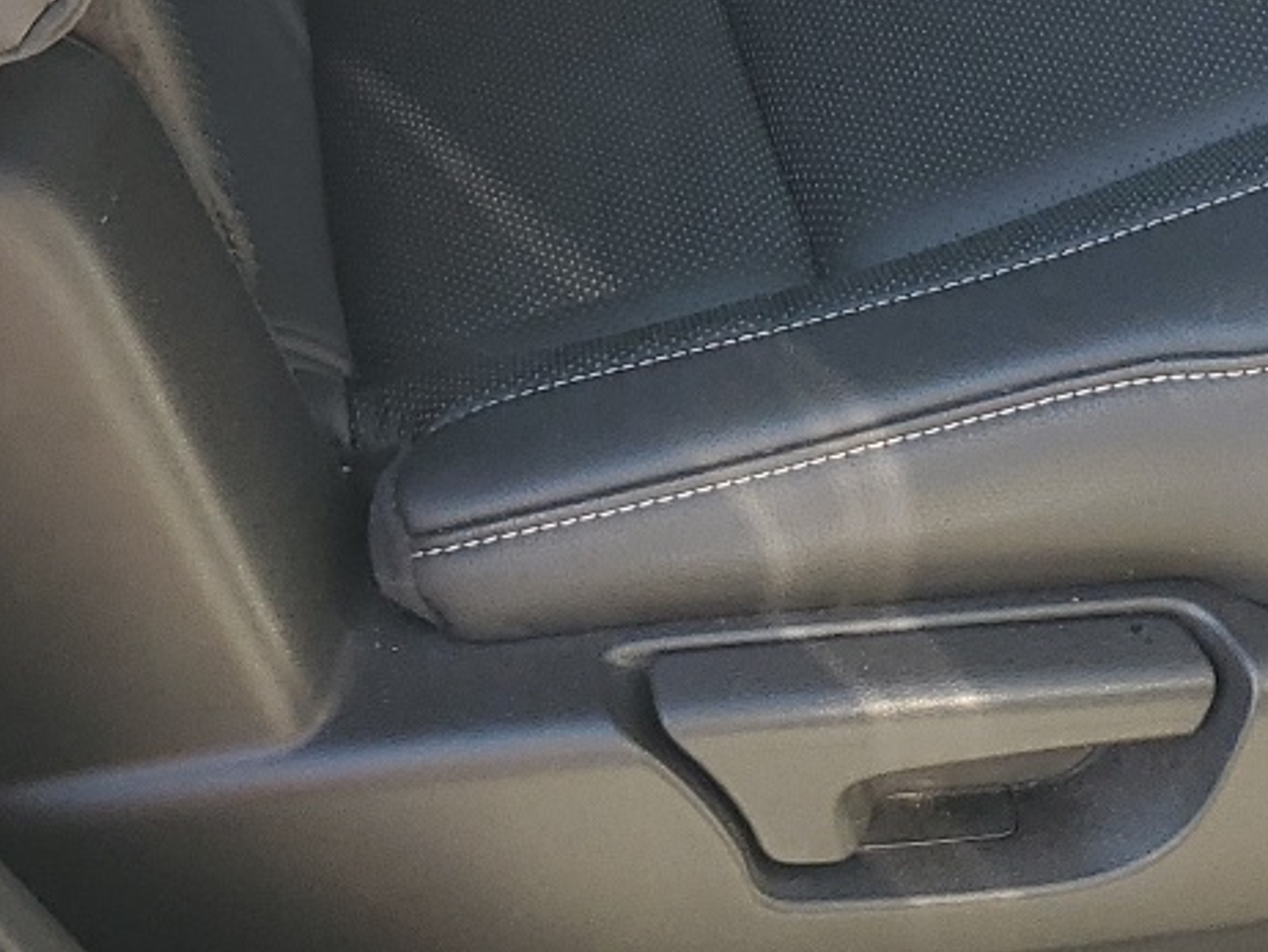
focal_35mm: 90
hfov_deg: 21.8
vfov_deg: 14.6
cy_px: -691
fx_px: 3298
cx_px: 629
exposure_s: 1/233
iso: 50
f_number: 1.5
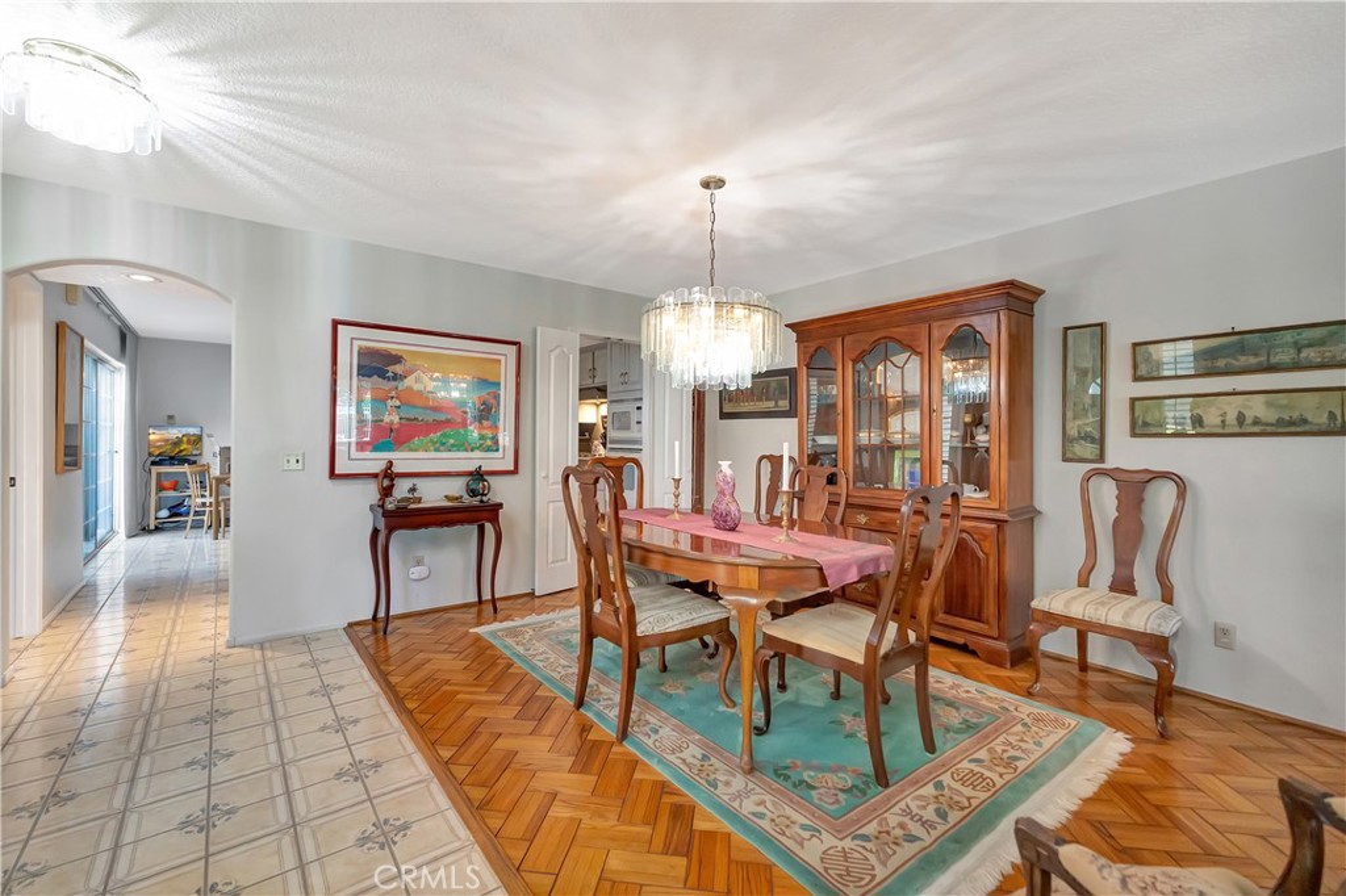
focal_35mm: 15
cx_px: 673
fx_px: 561
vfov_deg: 77.3
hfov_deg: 100.4
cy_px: 448
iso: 1250
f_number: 2.8
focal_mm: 10
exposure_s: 1/320
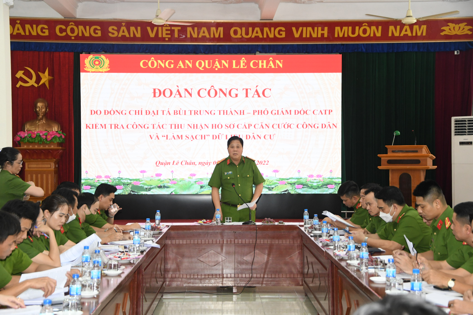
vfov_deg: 20.2
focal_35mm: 68
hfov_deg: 29.9
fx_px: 887
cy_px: 158
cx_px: 236
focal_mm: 45
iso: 2000
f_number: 5
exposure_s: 1/200
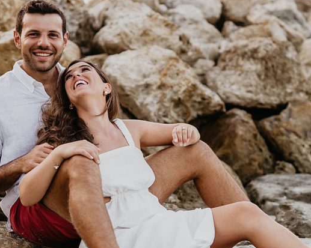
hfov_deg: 20.6
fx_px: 856
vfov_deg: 16.5
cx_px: 167
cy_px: 153
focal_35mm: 93
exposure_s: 1/200
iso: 200
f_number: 2
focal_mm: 50
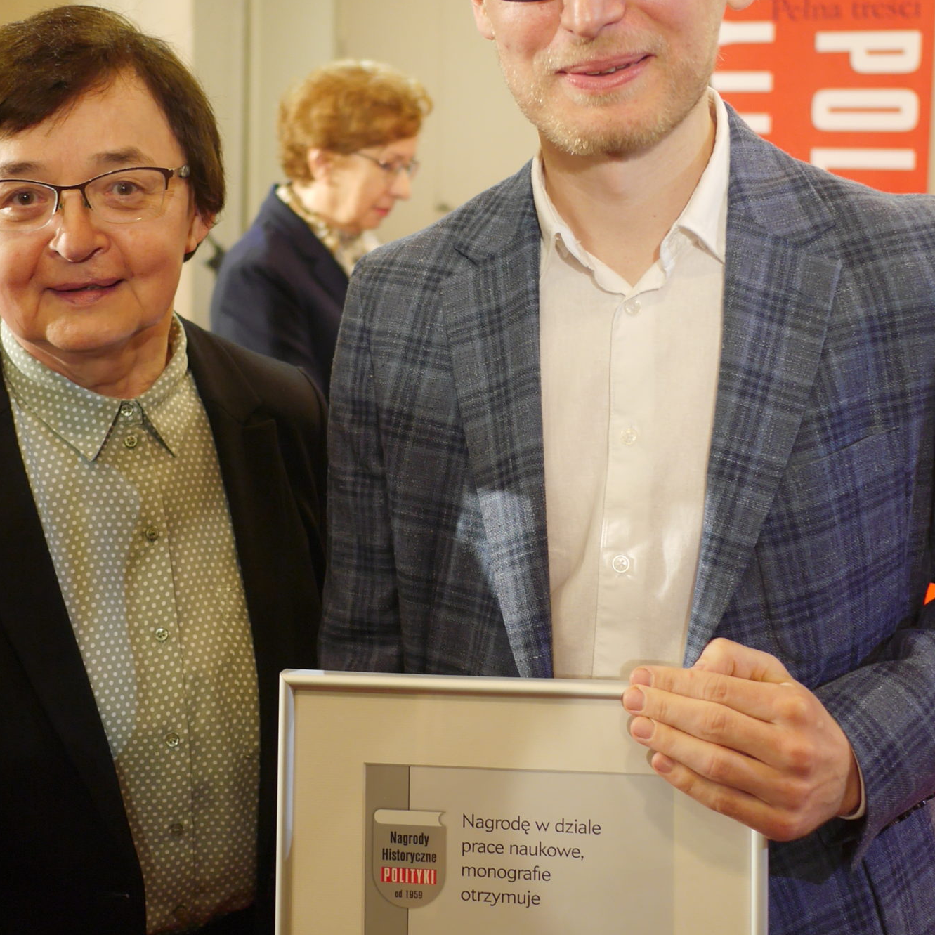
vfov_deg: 33.2
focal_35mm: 51
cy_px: 334
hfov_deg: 33.4
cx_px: 412
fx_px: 1559
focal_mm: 15
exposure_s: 1/60
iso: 200
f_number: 1.7
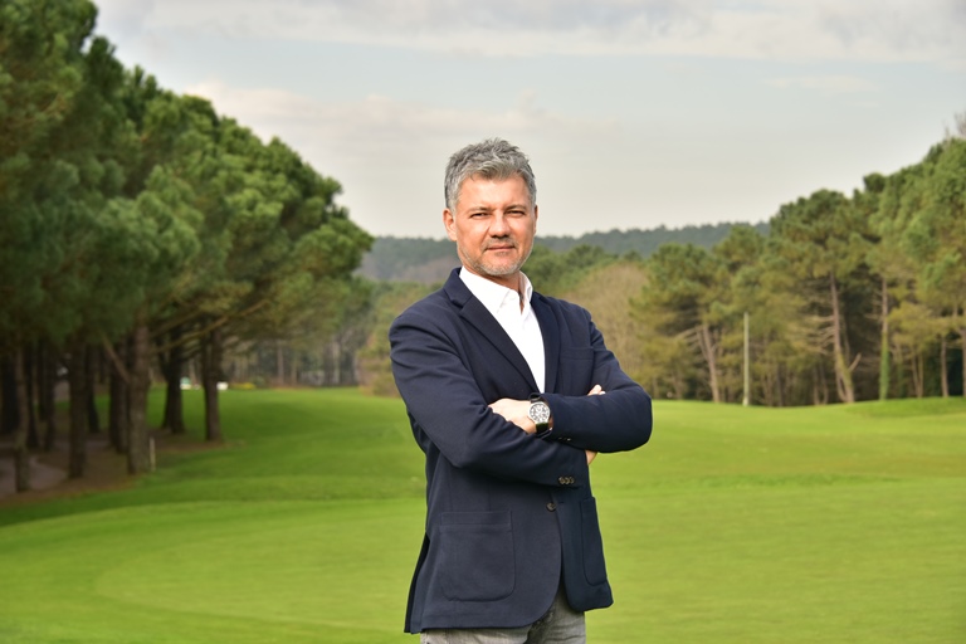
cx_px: 483
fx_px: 2629
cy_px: 322
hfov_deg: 20.8
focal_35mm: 98
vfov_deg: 14.0
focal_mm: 98
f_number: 7.1
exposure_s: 1/200
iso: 160
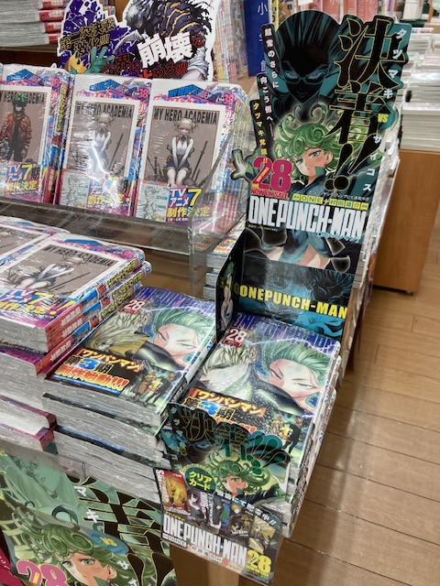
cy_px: 293
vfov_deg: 63.4
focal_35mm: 28
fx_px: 475
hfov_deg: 49.7
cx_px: 220
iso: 64
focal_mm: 3.99
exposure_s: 1/60
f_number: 1.8
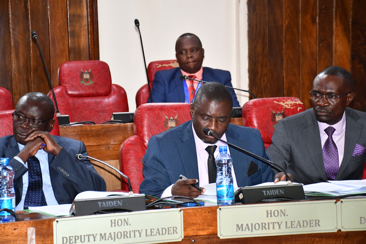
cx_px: 183
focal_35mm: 112
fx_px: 1139
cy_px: 122
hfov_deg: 18.3
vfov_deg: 12.2
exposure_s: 1/60
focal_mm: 75
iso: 2200
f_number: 5
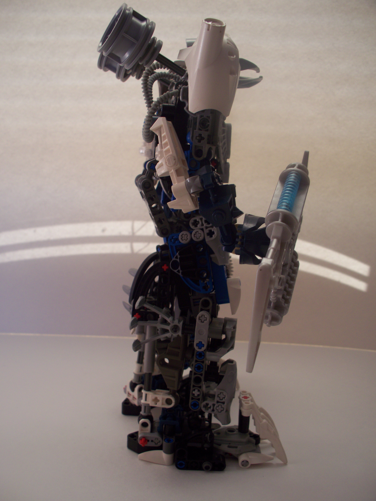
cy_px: 250
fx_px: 507
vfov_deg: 52.6
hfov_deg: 40.7
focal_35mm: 35
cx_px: 188
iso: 100
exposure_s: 1/30
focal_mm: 7.54
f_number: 2.8
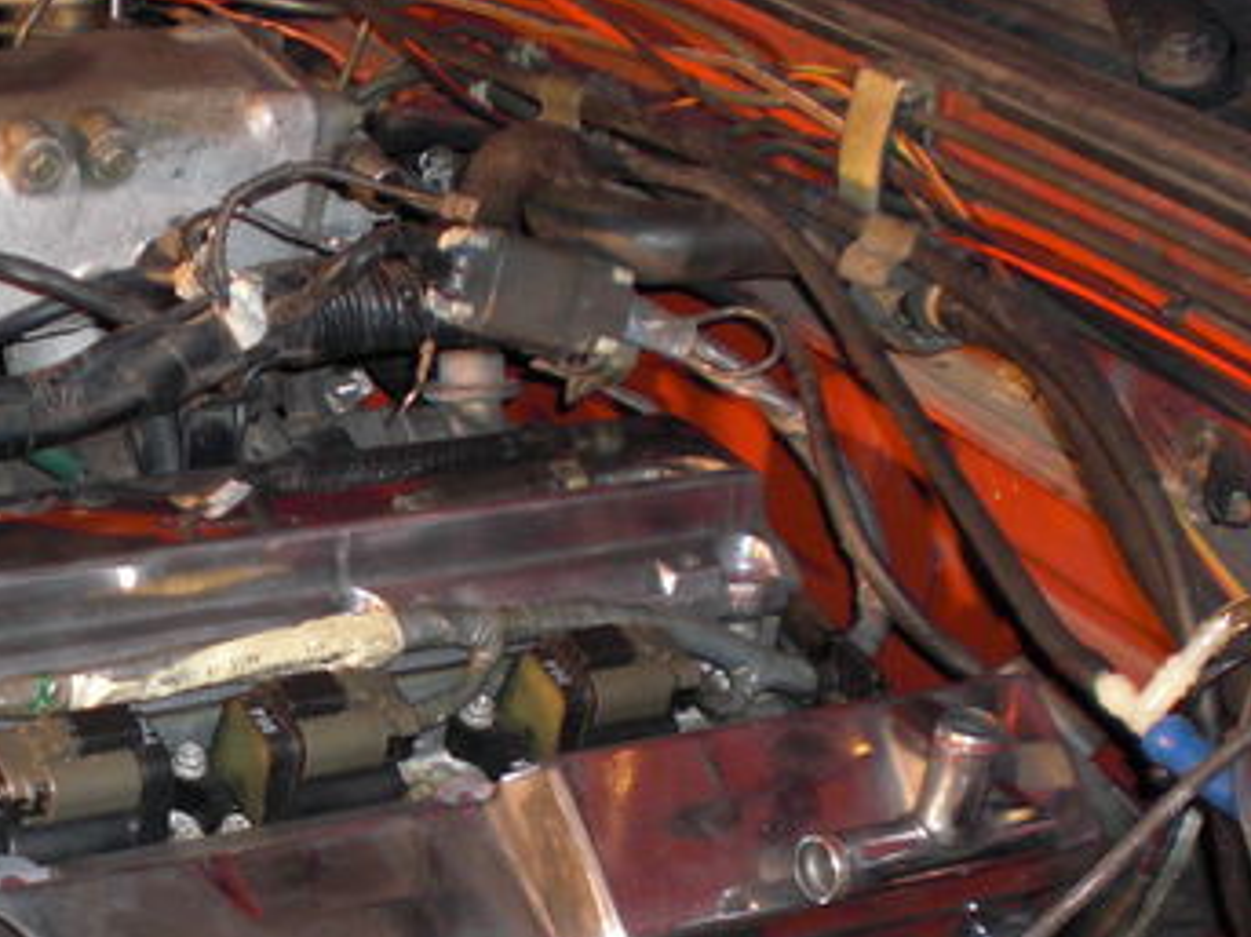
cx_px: 88
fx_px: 2565
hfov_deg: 26.4
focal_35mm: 71
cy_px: 849
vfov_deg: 20.3
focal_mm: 6.3
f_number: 3.1
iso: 200
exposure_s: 1/60
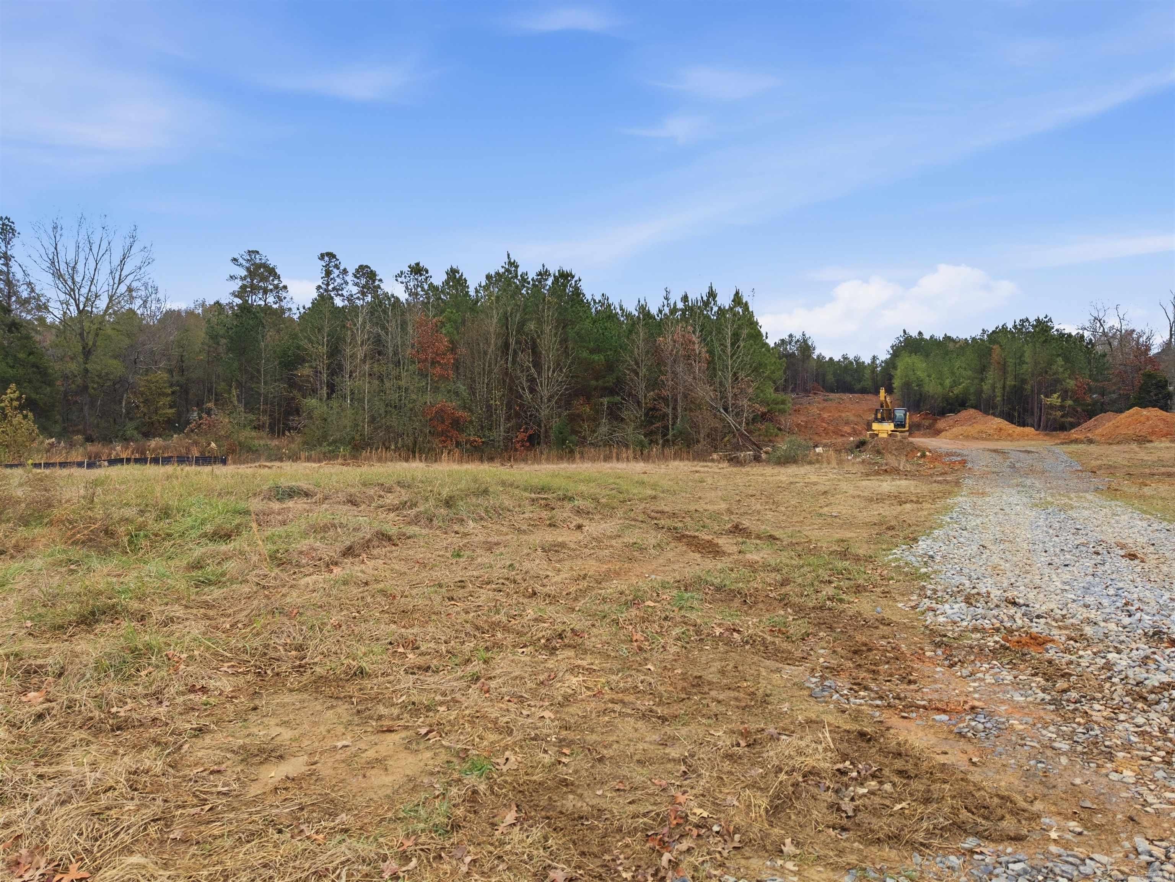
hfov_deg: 71.6
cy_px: 441
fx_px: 815
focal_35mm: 24
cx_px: 588
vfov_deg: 56.8
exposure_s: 1/2000
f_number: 1.8
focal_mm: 8.7
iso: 180
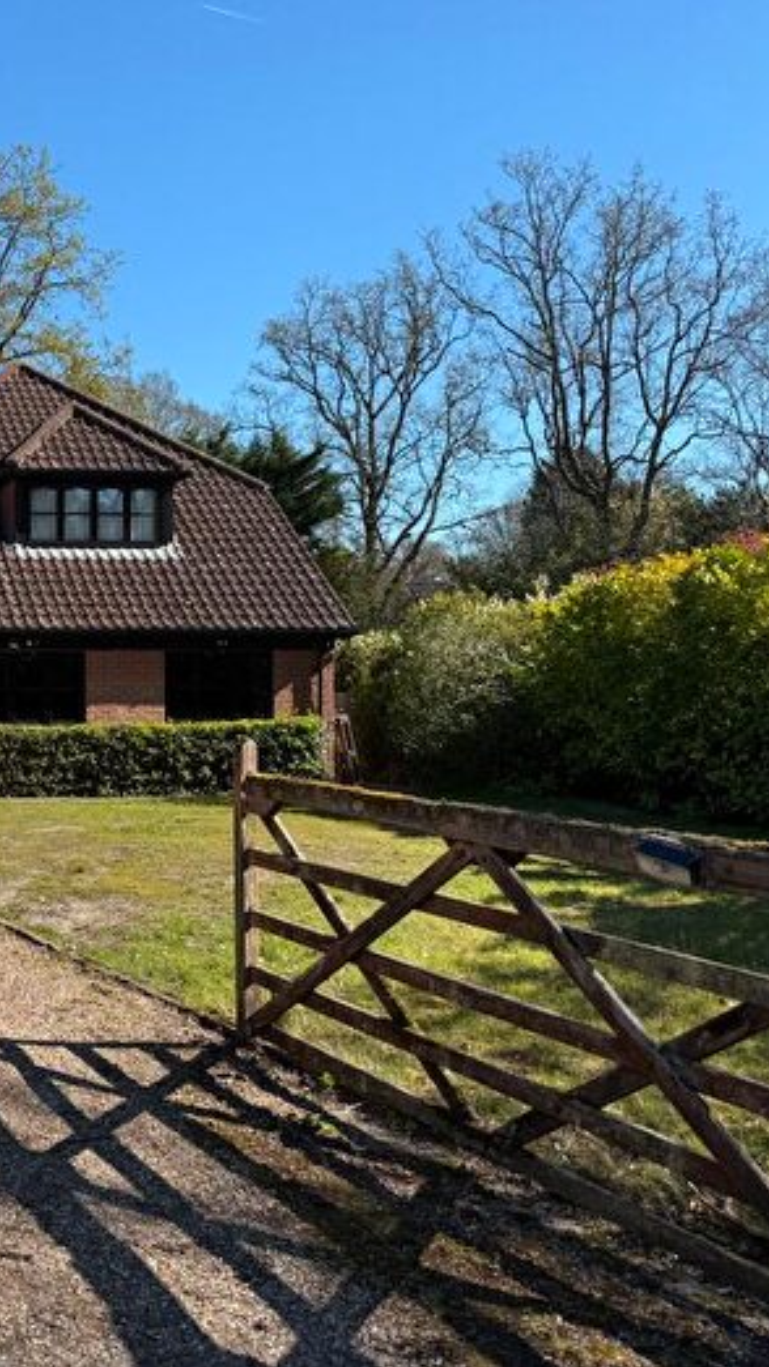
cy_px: 684
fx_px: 1269
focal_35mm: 35
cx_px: -73
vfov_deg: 56.6
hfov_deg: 30.3
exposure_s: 1/2611
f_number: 1.78
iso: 80
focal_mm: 6.76
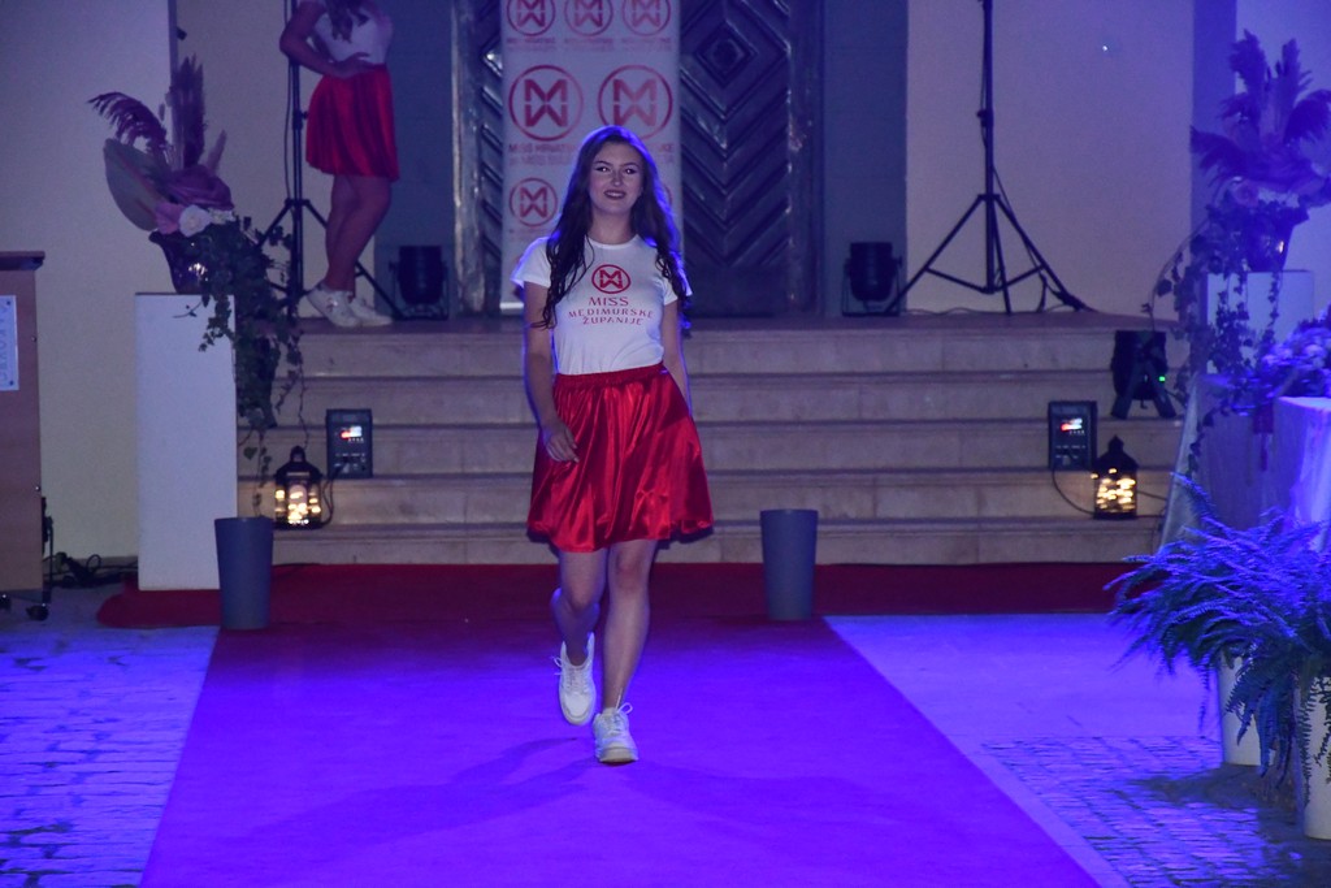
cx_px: 666
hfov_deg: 13.7
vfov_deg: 9.2
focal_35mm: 150
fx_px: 5546
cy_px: 444
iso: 6400
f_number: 5.6
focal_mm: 100
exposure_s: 1/60
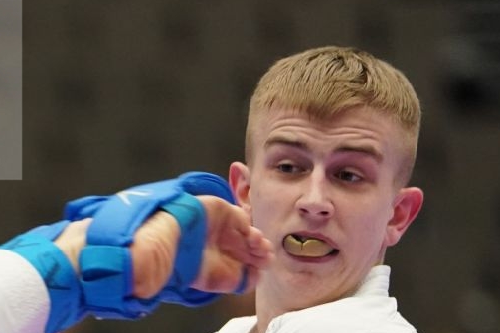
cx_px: -71
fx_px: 9635
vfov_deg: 2.0
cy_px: 441
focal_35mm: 694
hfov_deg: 3.0
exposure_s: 1/1000
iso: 3200
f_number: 2.8
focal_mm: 194
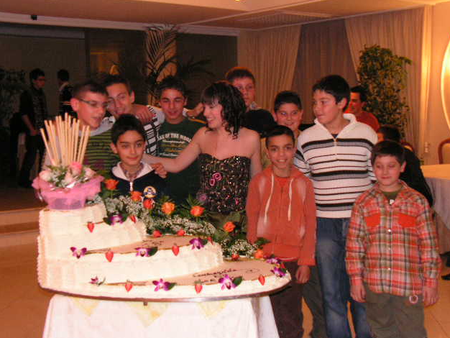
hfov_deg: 41.2
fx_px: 598
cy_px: 170
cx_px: 229
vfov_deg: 31.5
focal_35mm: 46
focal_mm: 7.6
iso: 200
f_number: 3.2
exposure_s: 1/40
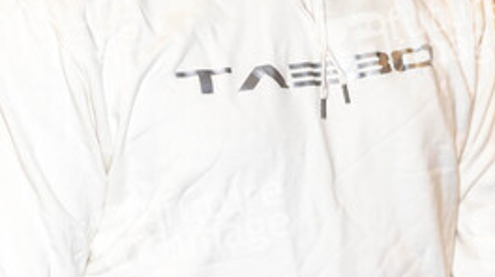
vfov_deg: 10.0
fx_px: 1561
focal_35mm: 119
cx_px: 248
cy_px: -54
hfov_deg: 18.0
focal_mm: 75
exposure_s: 1/200
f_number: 5
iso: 800
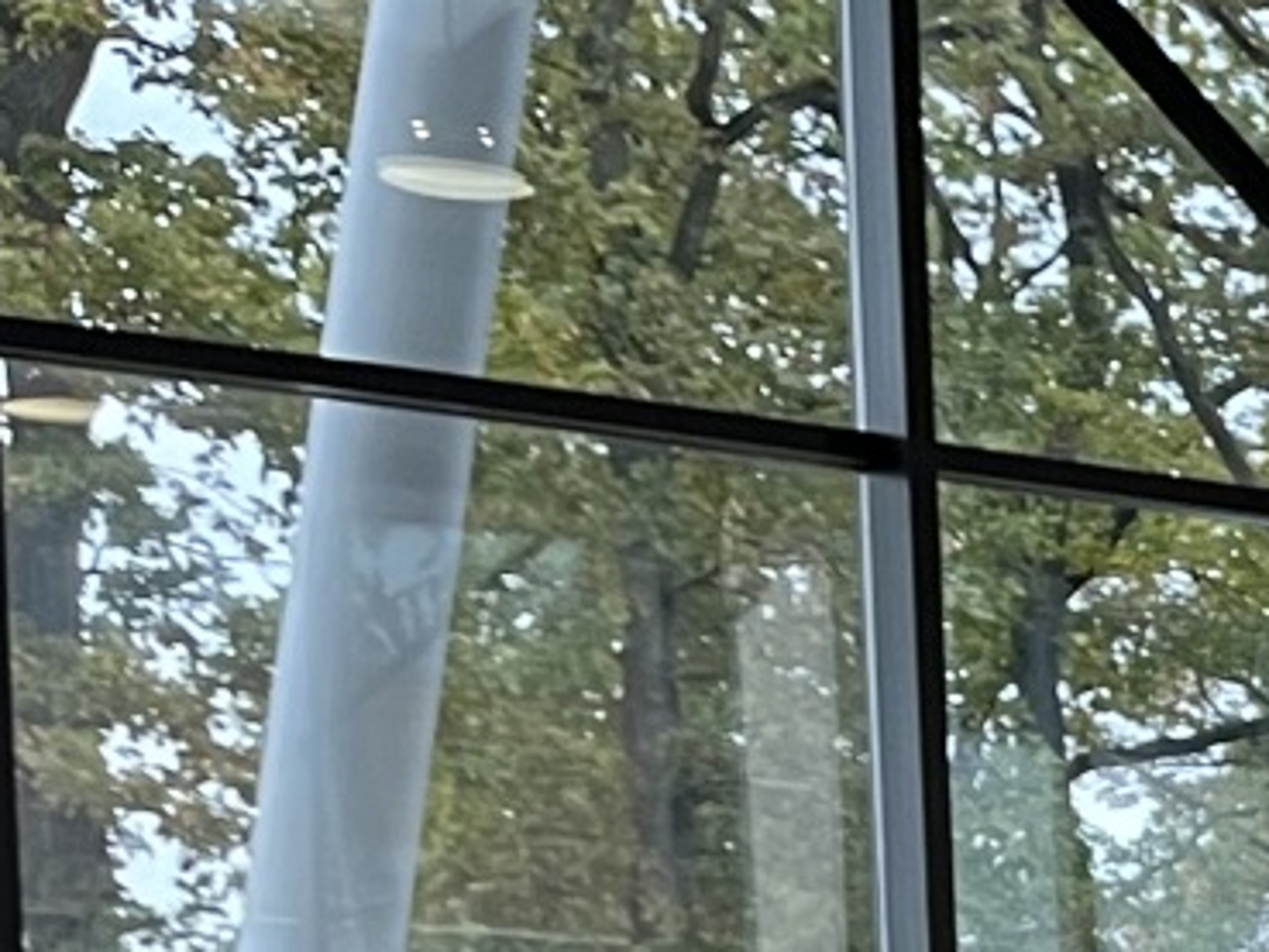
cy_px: 2076
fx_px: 5171
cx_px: 3099
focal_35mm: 141
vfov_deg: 9.6
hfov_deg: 11.4
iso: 200
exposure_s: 1/55
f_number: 1.6
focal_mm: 5.1
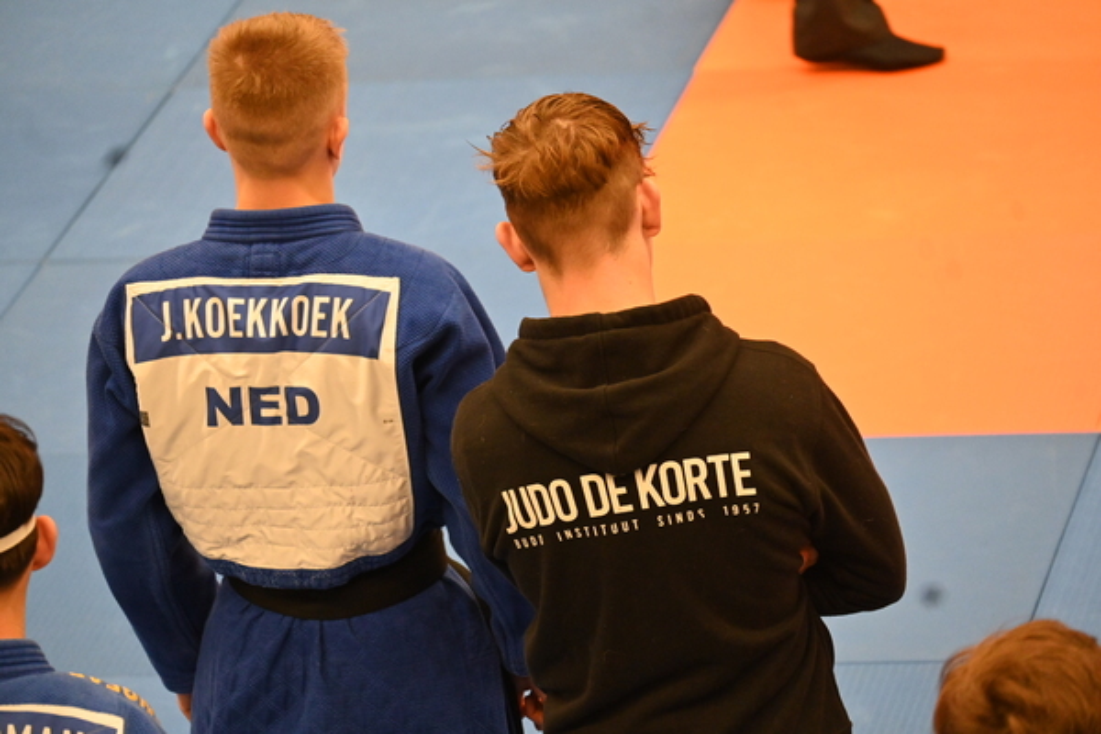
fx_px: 7798
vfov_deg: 5.4
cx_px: 550
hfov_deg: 8.1
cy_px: 367
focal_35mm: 255
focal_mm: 170
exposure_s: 1/125
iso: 3600
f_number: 5.6
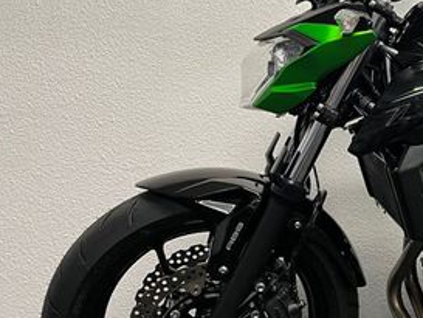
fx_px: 746
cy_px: 157
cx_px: 485
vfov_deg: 24.0
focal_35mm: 61
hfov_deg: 28.3
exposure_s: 1/50
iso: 80
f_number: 1.6
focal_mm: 5.1
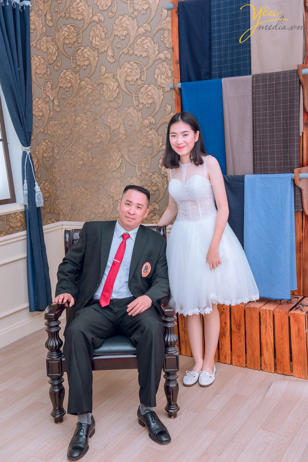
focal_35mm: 42
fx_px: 539
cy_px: 231
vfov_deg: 46.4
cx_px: 154
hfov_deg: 31.9
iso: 320
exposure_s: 1/125
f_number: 4
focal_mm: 42
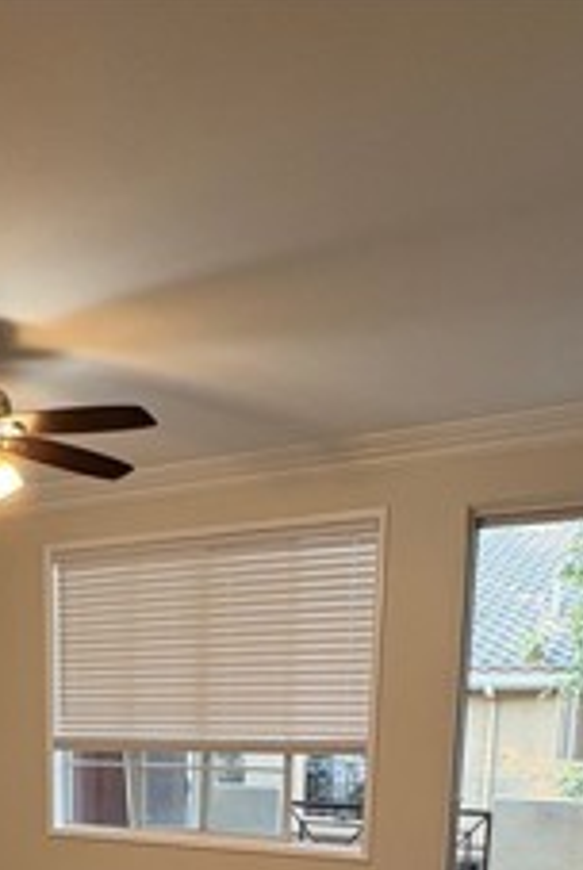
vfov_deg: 40.2
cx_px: 134
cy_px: 912
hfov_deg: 32.0
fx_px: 993
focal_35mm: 41
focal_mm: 2.22
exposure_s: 1/60
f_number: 2.2
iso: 160
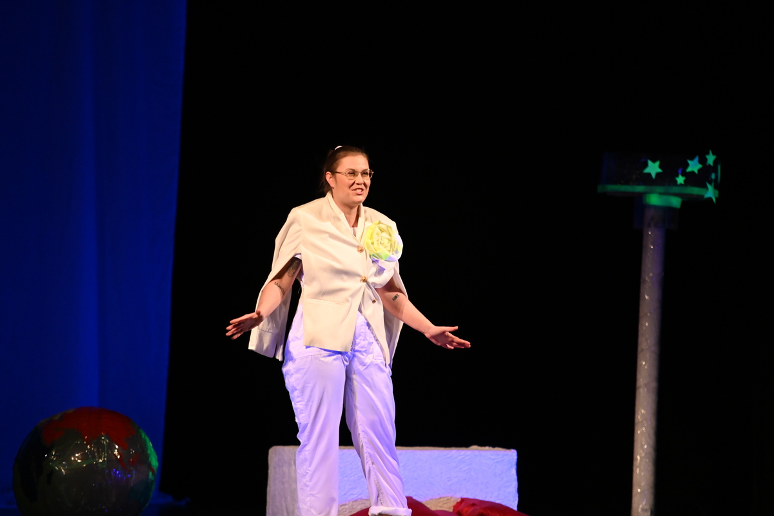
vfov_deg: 6.9
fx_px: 4300
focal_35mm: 200
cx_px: 387
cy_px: 258
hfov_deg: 10.3
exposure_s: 1/160
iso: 4000
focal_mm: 200
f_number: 2.8
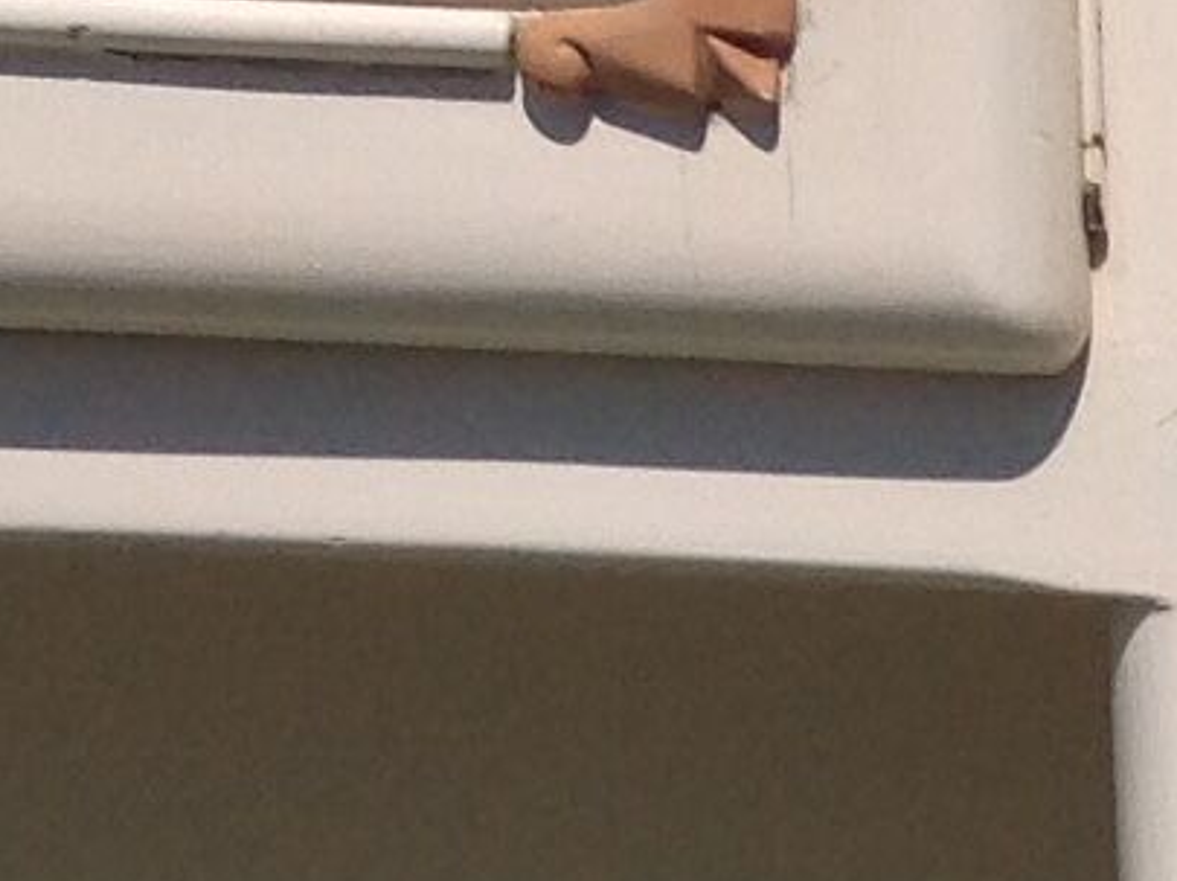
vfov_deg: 6.2
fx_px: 7610
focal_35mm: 224
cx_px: 3066
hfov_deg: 8.0
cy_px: 2524
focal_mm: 4.28
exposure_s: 1/3788
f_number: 2.4
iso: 50
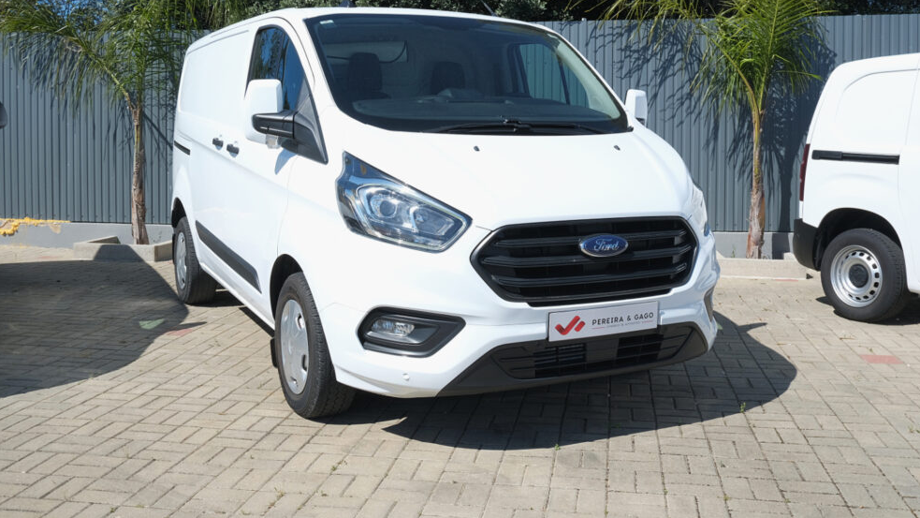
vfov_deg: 32.7
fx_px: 878
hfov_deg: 55.3
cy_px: 203
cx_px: 469
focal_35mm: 36
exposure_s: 1/180
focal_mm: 22.1
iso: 160
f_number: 11
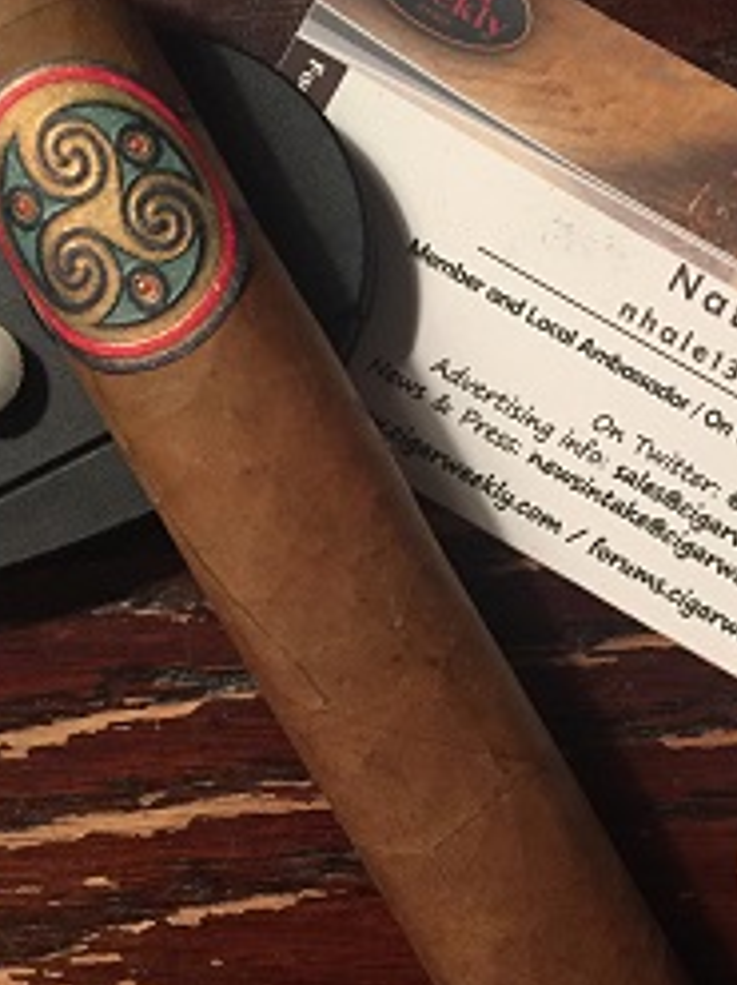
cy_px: 594
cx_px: 500
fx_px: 1534
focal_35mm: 54
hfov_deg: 26.8
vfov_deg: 35.4
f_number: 2.2
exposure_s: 1/30
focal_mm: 4.15
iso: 250
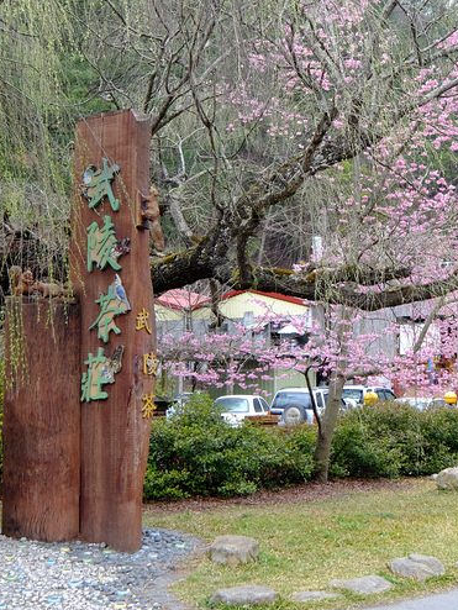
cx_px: 325
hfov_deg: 25.9
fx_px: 987
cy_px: 288
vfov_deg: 34.3
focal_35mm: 56
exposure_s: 1/40
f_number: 8
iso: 200
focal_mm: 24
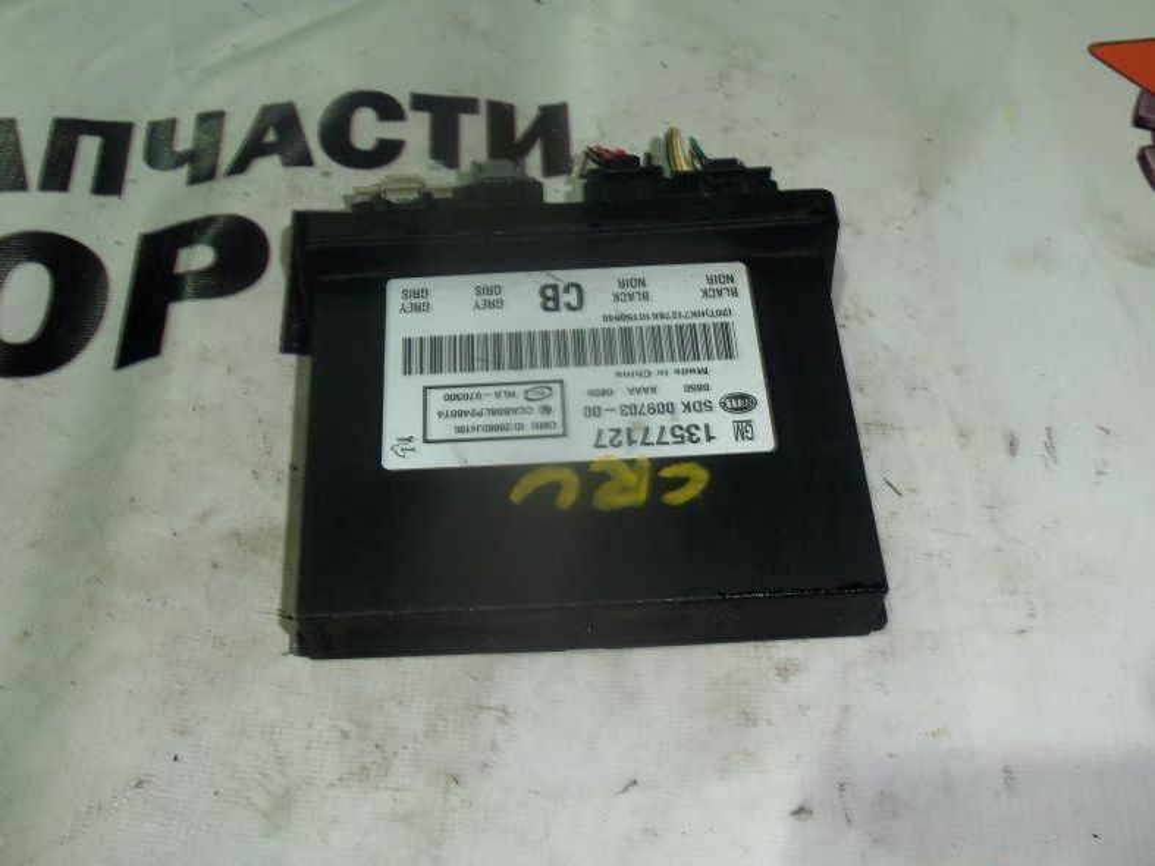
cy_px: 433
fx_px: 967
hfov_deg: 61.7
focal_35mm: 29
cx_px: 578
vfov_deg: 48.2
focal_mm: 5.2
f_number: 3.4
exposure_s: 1/30
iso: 100
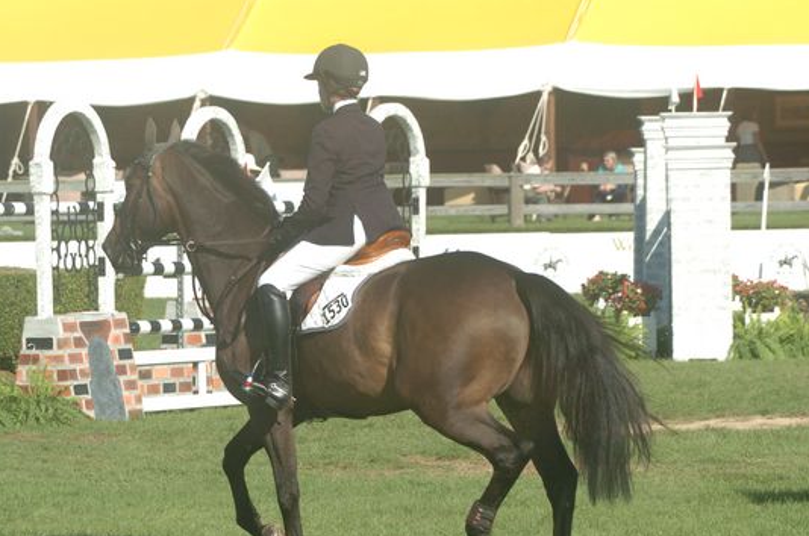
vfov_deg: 4.6
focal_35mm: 297
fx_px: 6653
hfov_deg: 7.0
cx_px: 361
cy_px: 306
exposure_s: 1/1000
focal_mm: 165
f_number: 8
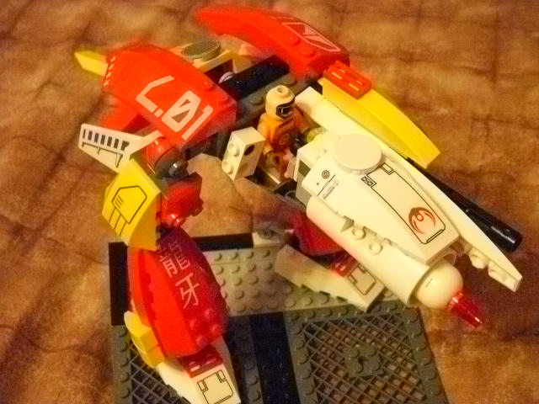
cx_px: 270
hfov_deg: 33.8
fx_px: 888
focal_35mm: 57
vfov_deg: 25.7
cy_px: 202
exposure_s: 1/40
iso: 1600
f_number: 3.6
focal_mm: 9.4
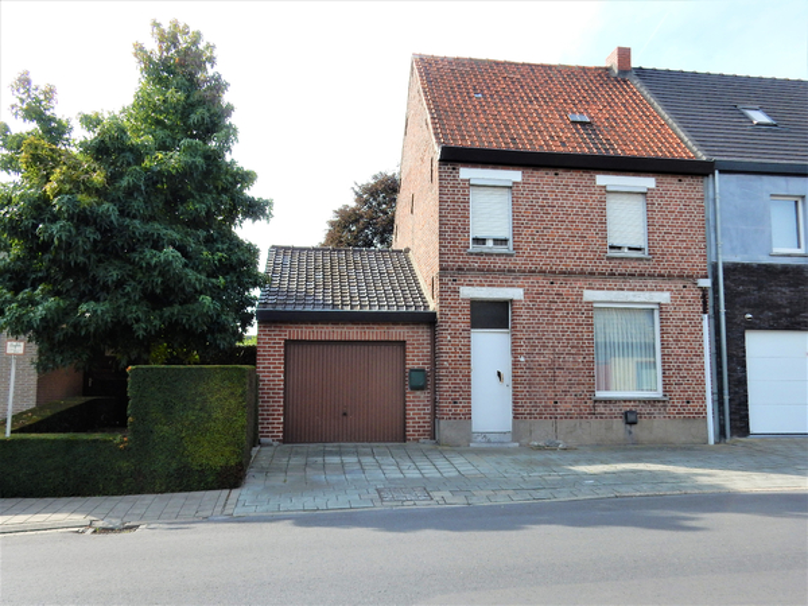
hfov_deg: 60.0
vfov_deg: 46.8
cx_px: 404
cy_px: 303
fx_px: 700
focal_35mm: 30
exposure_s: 1/640
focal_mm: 5.4
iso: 125
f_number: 4
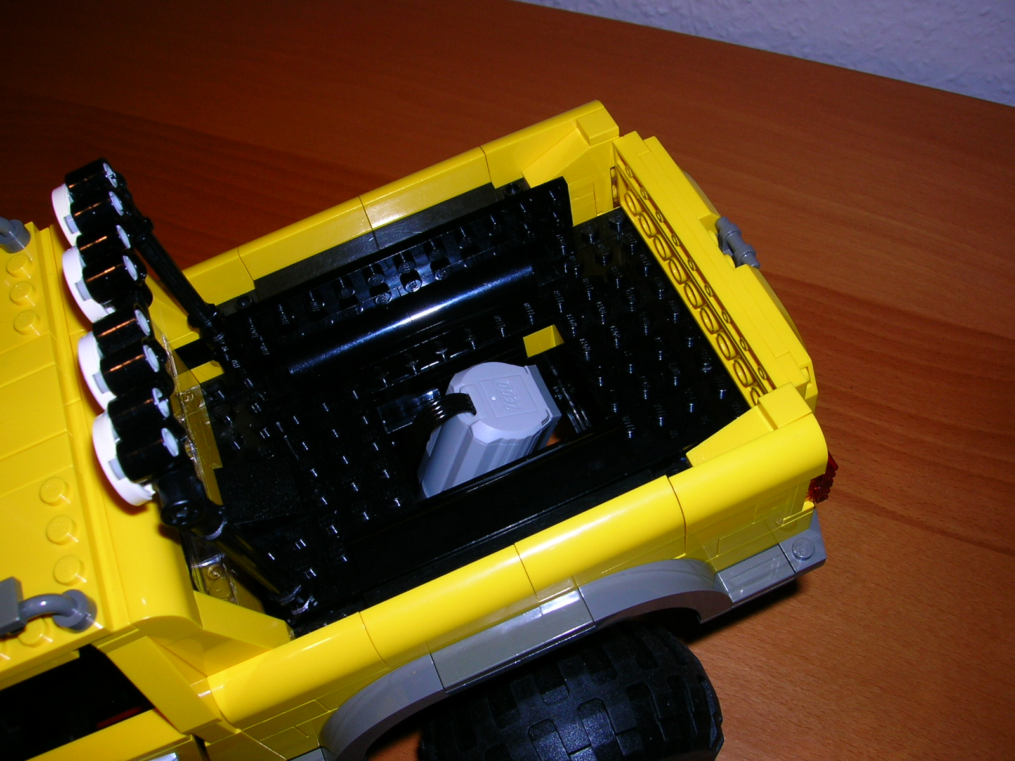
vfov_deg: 41.8
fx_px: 997
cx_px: 508
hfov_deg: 54.0
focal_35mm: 34
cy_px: 380
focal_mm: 5.7
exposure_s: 1/60.1
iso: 50
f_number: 4.9
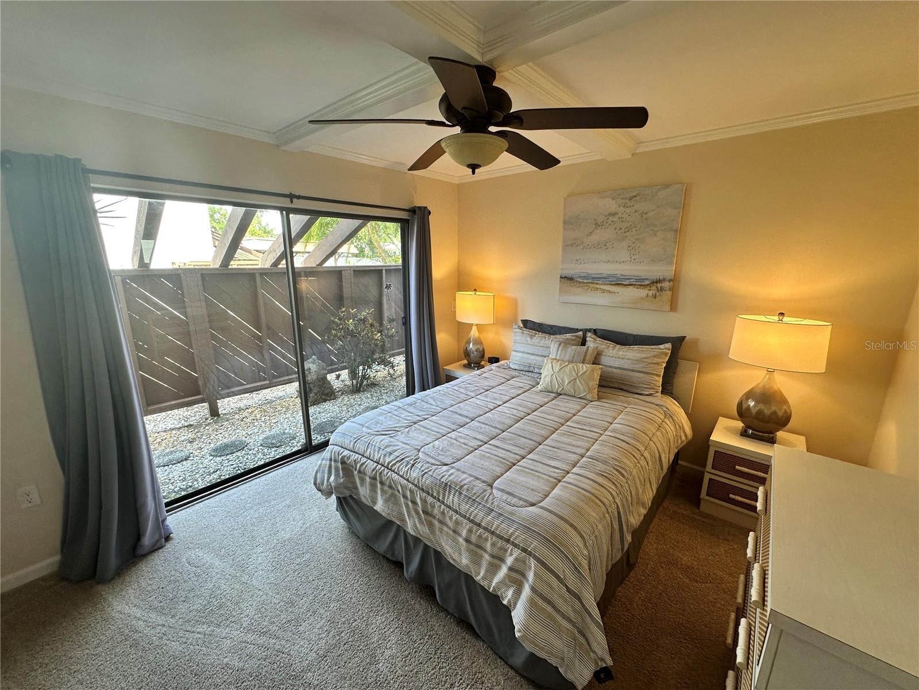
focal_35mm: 14
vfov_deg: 85.7
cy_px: 345
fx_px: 372
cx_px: 460
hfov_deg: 102.1
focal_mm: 2.22
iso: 125
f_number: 2.2
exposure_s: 1/120
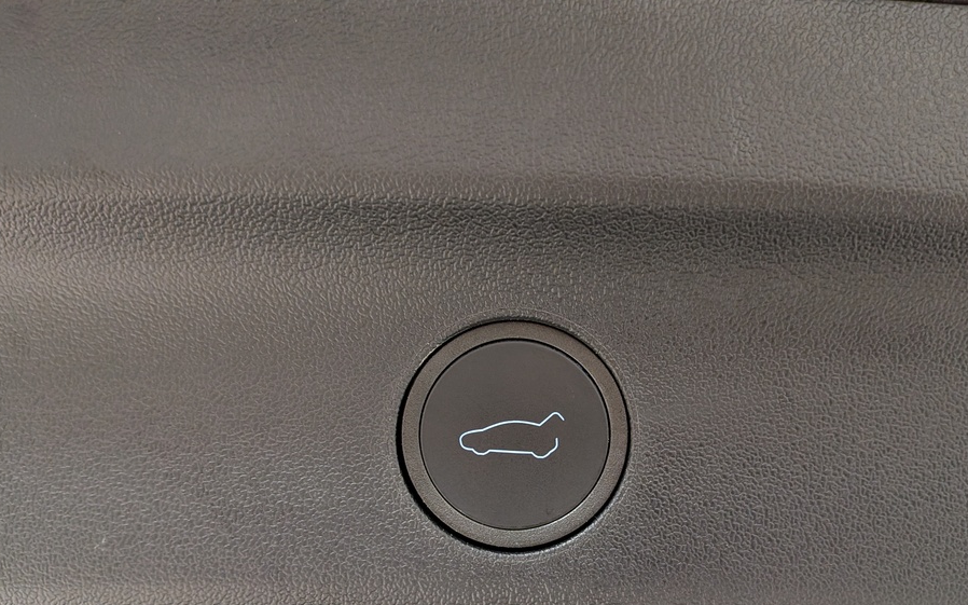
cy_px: 412
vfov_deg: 42.5
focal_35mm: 29
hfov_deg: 64.6
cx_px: 514
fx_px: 765
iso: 885
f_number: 1.7
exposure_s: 1/100
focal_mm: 4.53
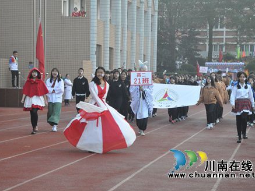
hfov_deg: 15.9
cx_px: 131
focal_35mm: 124
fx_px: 910
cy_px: 96
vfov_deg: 12.0
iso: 1600
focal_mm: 75
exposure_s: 1/250
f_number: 8
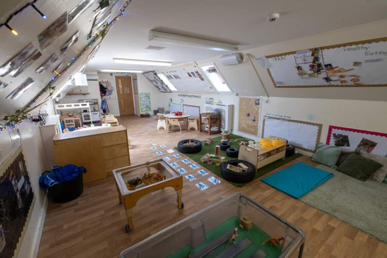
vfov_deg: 77.3
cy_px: 129
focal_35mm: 15
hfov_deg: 100.4
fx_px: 161
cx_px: 194
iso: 800
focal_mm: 10
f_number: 5.6
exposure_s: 1/80
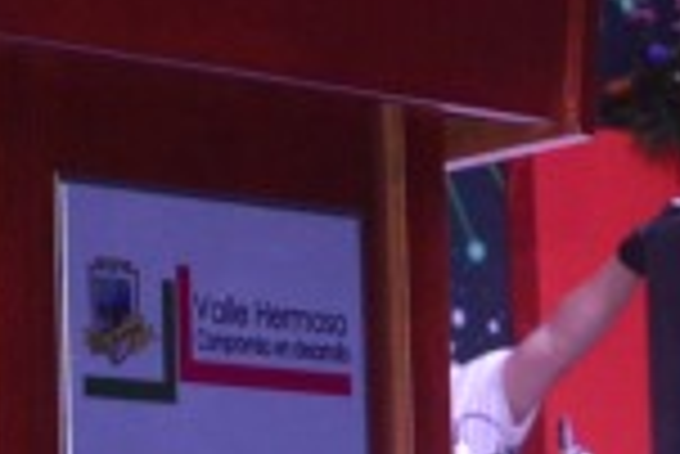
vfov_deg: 4.2
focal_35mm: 325
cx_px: 126
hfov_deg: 6.3
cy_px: -160
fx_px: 6145
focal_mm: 32
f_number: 4.8
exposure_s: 1/60
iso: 1000
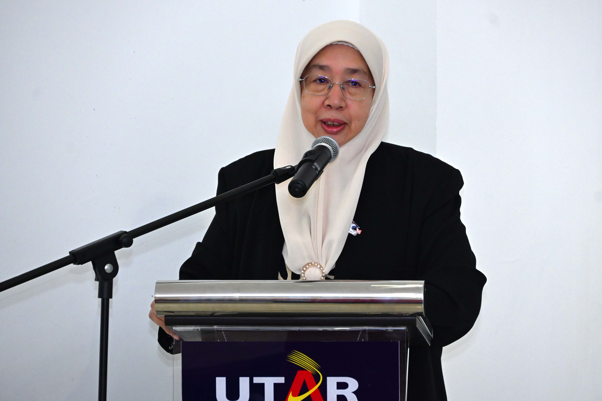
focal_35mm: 195
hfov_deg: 10.5
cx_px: 301
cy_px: 200
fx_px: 3261
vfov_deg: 7.0
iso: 1600
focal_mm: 130
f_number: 6.3
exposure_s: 1/125
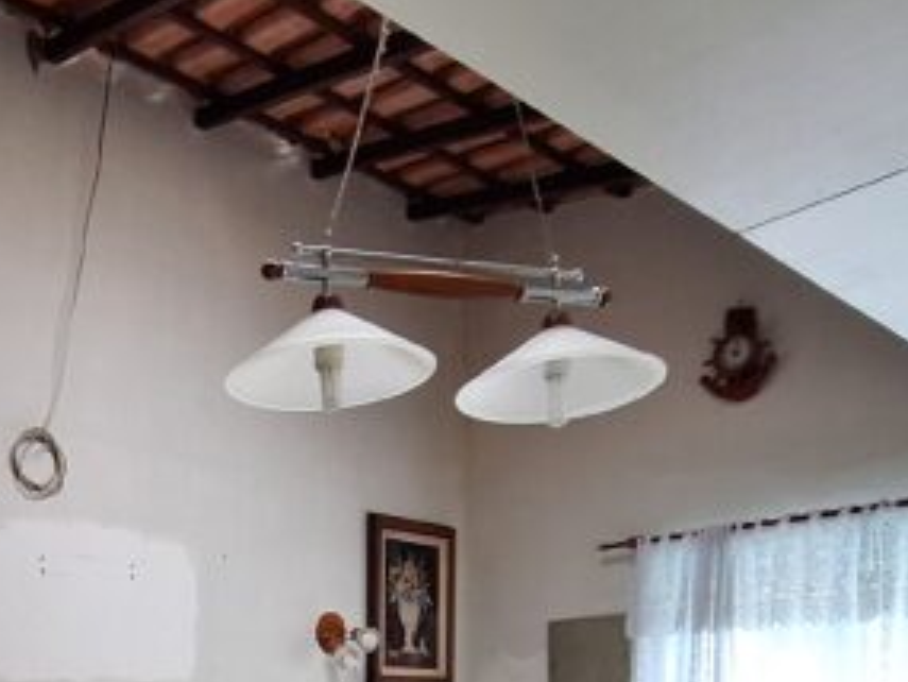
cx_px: 153
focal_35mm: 35
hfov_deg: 48.9
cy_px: 758
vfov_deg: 34.8
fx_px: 918
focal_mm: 1.74
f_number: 2.2
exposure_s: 1/40
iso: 125
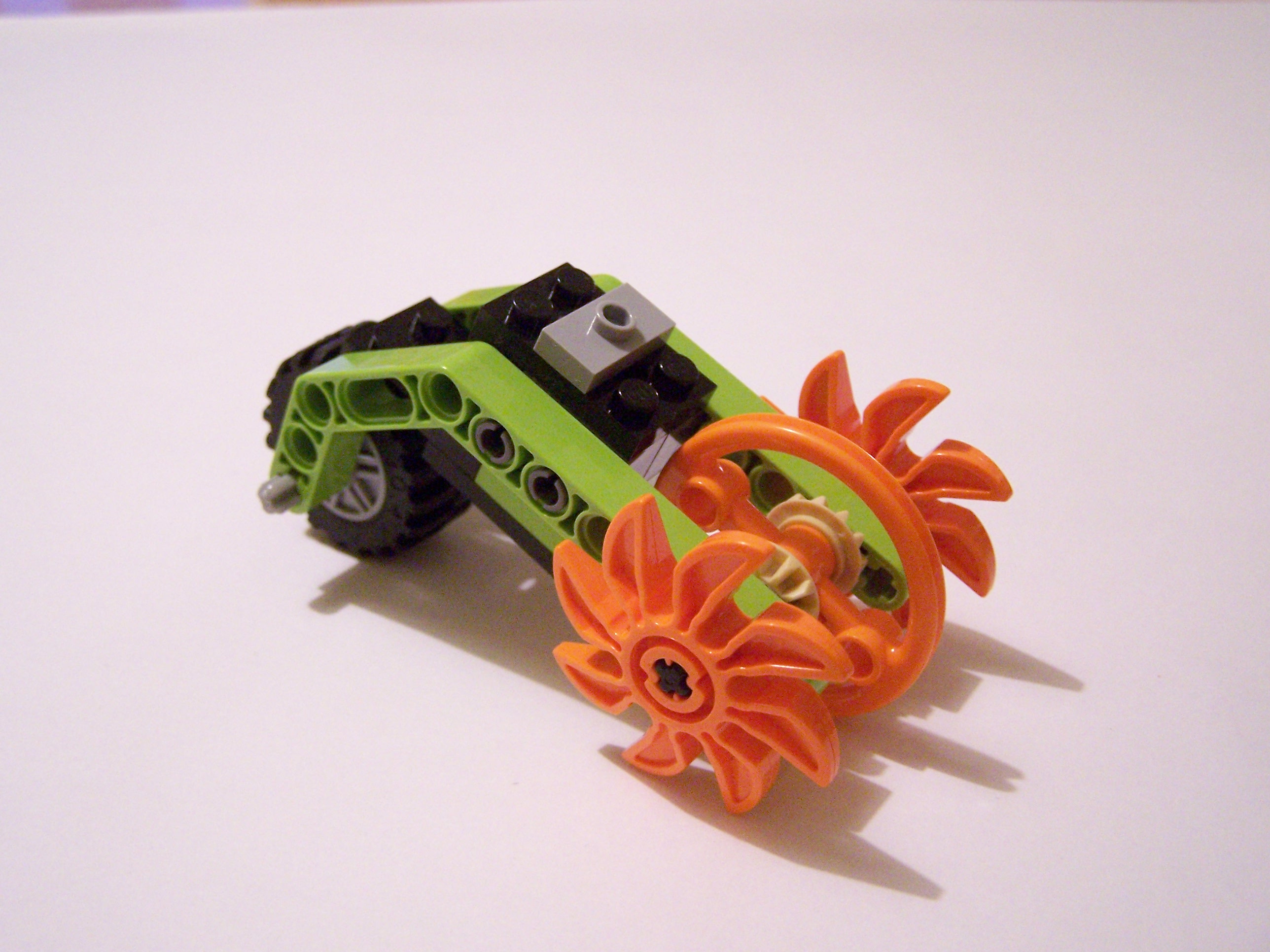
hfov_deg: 49.0
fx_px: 1394
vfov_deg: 37.7
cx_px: 635
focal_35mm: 38
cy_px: 476
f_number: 2.8
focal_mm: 6.3
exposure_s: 1/15
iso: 400
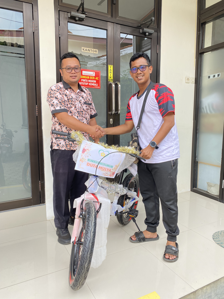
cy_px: 150
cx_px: 112
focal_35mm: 26
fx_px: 224
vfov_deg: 67.3
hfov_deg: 53.1
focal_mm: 4.25
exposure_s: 1/205
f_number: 1.8
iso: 32
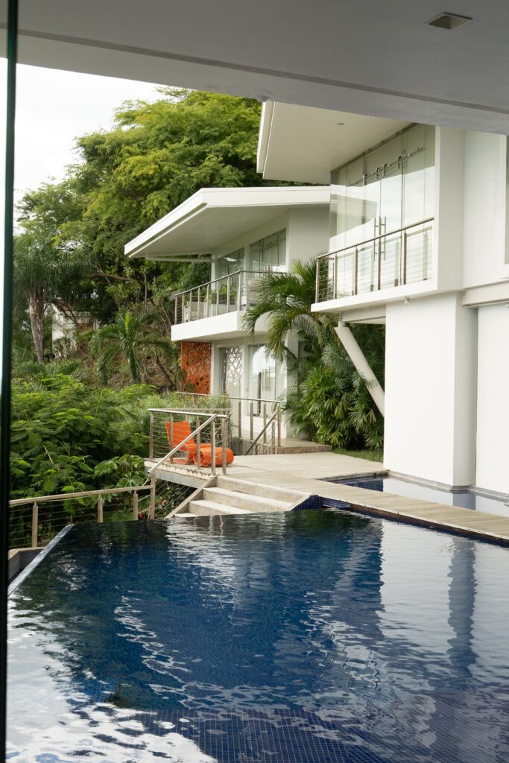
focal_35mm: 45
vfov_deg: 43.6
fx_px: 954
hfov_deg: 29.9
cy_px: 382
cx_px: 254
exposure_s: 1/160
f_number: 9
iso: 640
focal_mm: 30
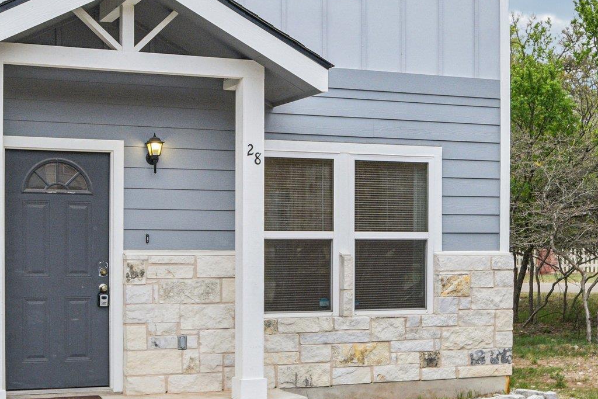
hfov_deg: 33.4
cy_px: 65
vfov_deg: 22.2
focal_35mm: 60
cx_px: 276
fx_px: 997
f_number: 8
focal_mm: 20
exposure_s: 1/160
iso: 400
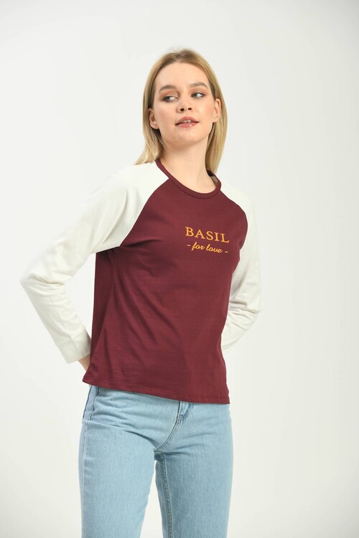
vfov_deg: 15.2
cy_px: 269
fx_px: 2019
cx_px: 180
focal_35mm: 135
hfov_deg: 10.2
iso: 100
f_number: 6.3
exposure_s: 1/160
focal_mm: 135
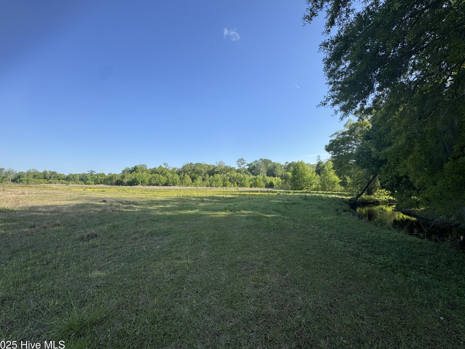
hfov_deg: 98.2
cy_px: 175
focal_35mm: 15
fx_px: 201
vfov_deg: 81.7
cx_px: 234
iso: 50
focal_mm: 2.22
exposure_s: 1/1370
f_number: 2.2
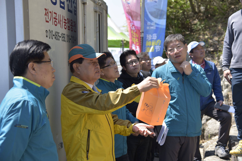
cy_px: 80
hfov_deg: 34.5
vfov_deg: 23.4
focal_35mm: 58
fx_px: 390
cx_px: 121
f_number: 4.5
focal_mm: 58
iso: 64
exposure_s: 1/200
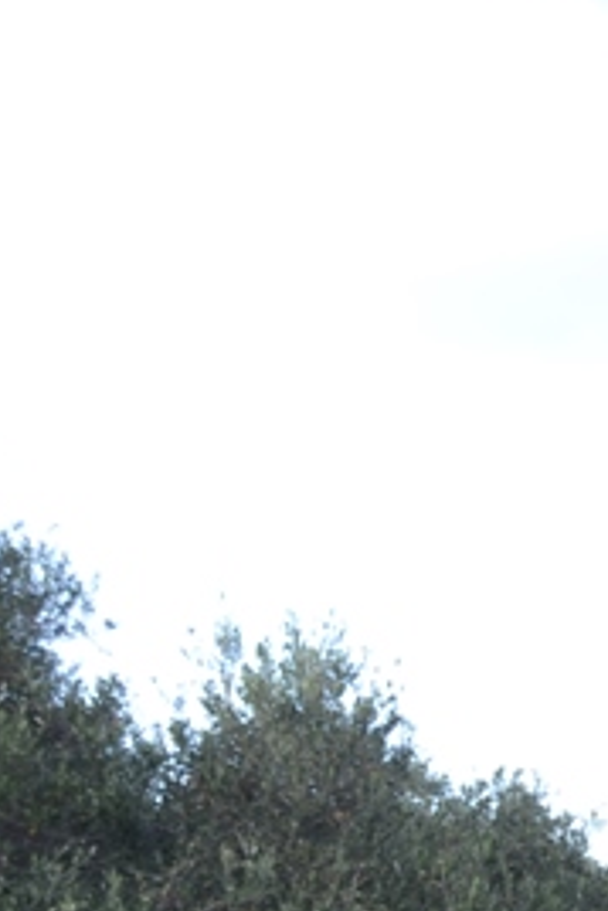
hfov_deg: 12.3
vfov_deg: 19.0
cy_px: 1001
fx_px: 2606
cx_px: 1070
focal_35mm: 103
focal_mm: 18
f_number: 4
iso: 100
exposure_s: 1/200
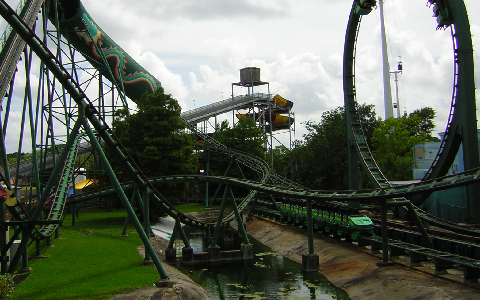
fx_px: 510
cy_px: 116
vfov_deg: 32.6
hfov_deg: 50.4
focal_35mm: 39
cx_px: 237
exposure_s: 1/443
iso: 50
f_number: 5.2
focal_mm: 4.7
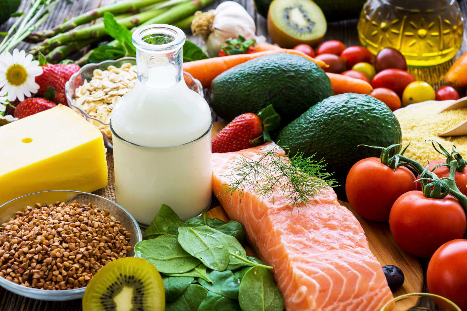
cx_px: 234
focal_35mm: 90
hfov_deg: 22.6
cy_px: 156
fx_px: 1167
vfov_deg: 15.2
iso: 100
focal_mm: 60
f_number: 8
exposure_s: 1/6
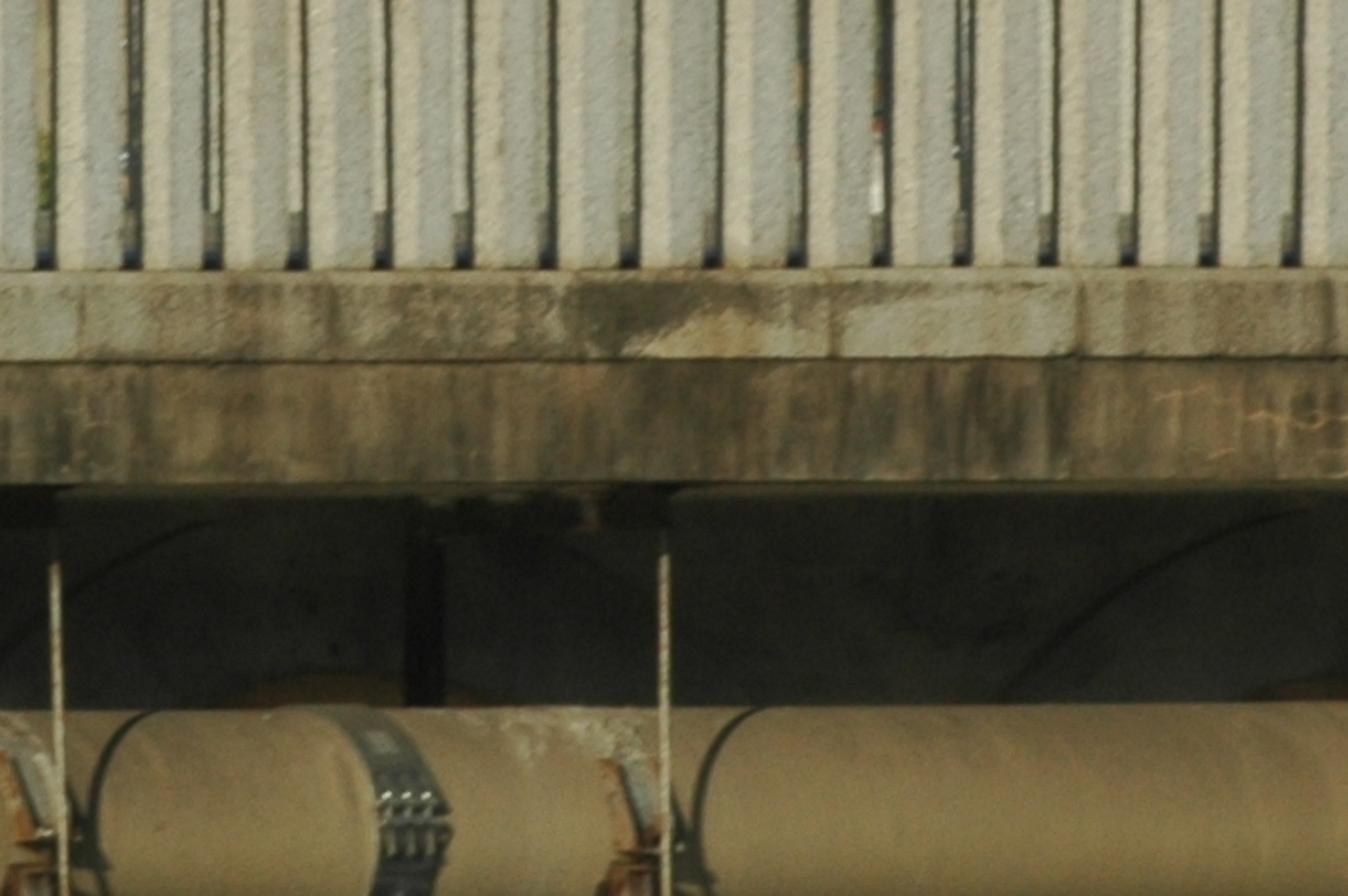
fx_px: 94272
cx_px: 484
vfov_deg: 0.5
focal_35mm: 2520
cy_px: -136
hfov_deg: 0.8
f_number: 22
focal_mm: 400
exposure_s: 1/160
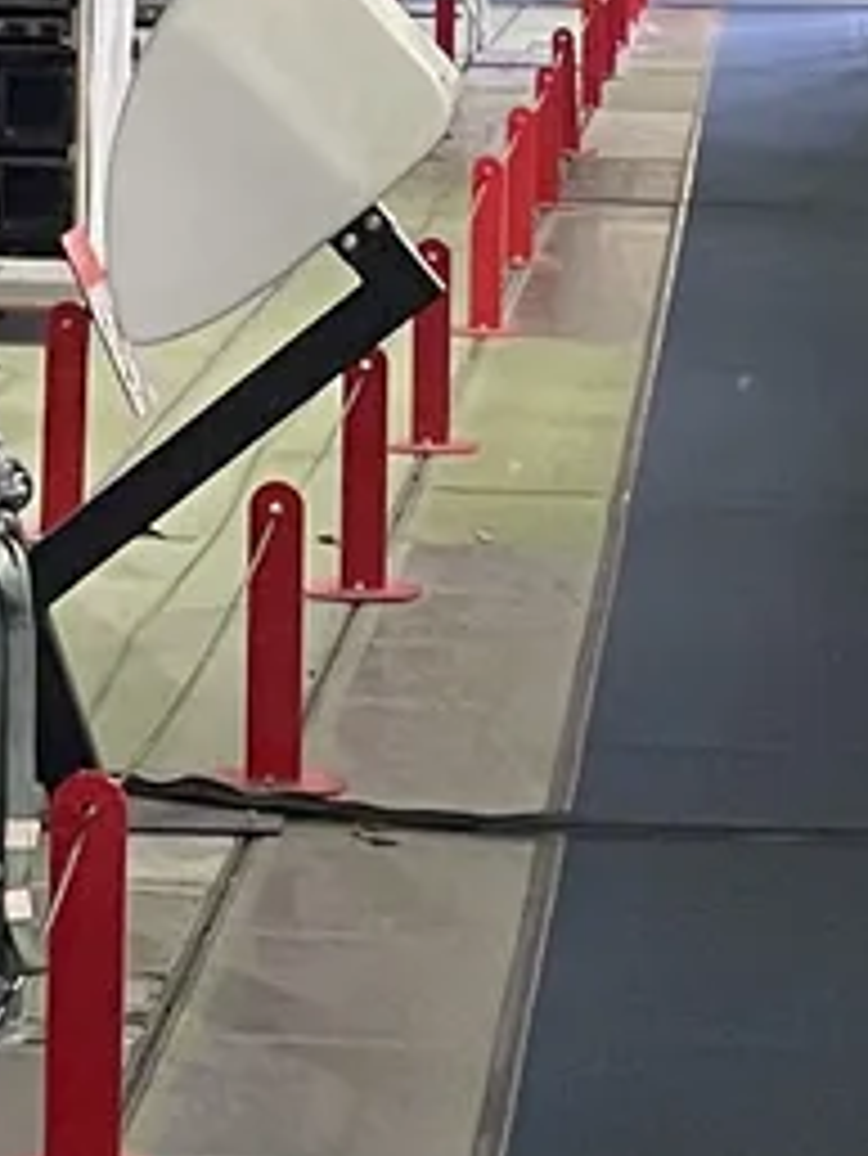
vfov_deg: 12.0
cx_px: 360
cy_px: -36
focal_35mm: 162
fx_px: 5412
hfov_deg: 9.2
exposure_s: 1/40
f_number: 1.6
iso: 500
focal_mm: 4.2
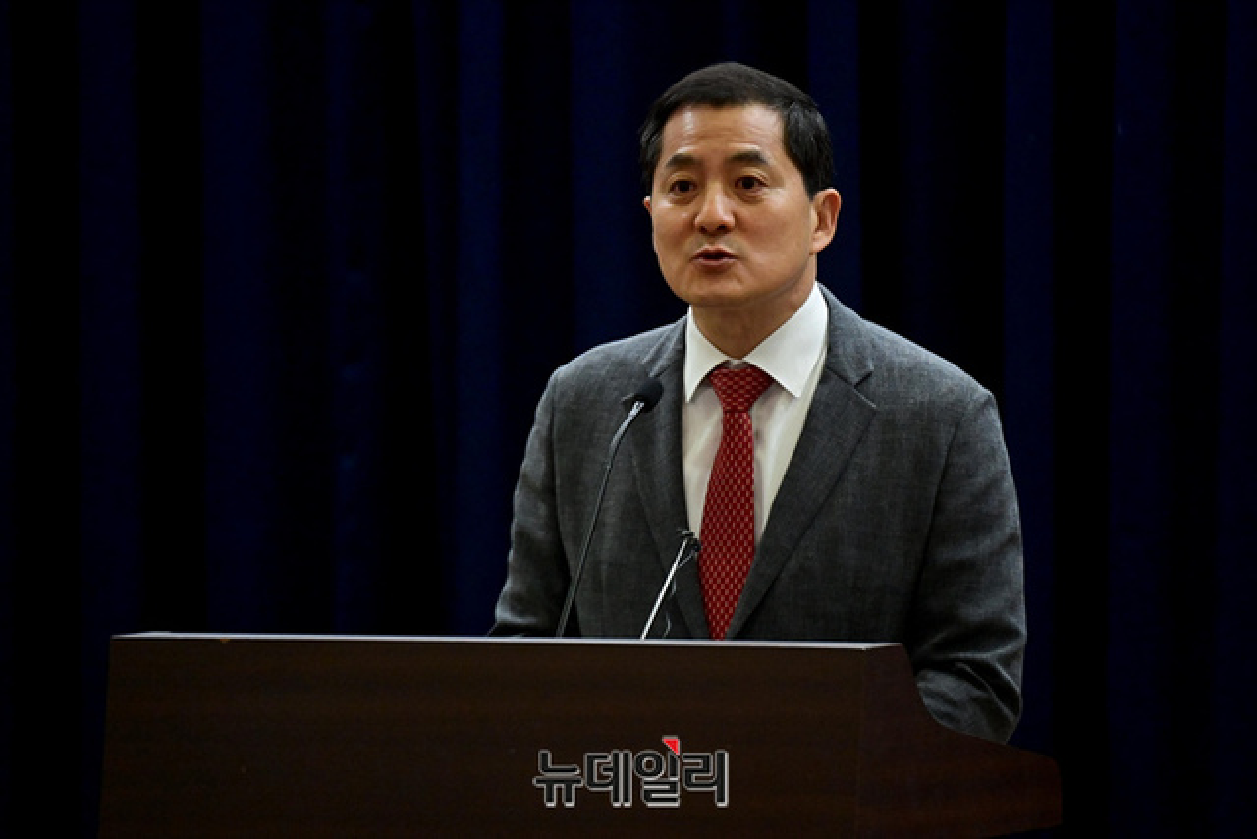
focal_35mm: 400
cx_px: 628
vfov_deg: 3.4
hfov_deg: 5.2
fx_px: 13969
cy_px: 420
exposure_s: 1/250
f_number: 5.6
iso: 6400
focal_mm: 400
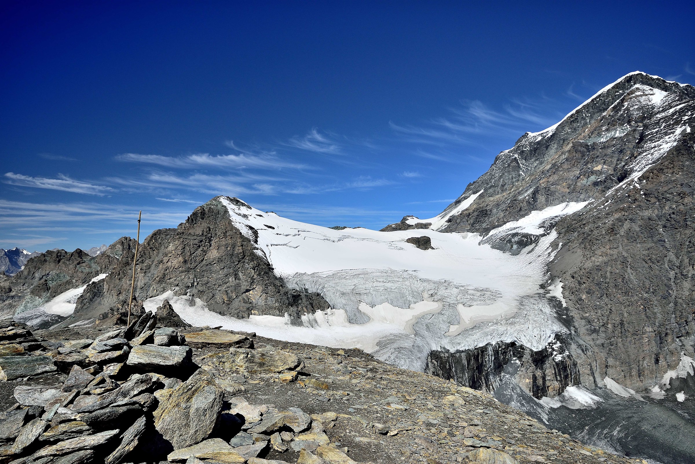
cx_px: 348
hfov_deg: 77.3
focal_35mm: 22
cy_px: 232
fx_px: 434
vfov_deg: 56.1
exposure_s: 1/500
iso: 220
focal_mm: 15
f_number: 8
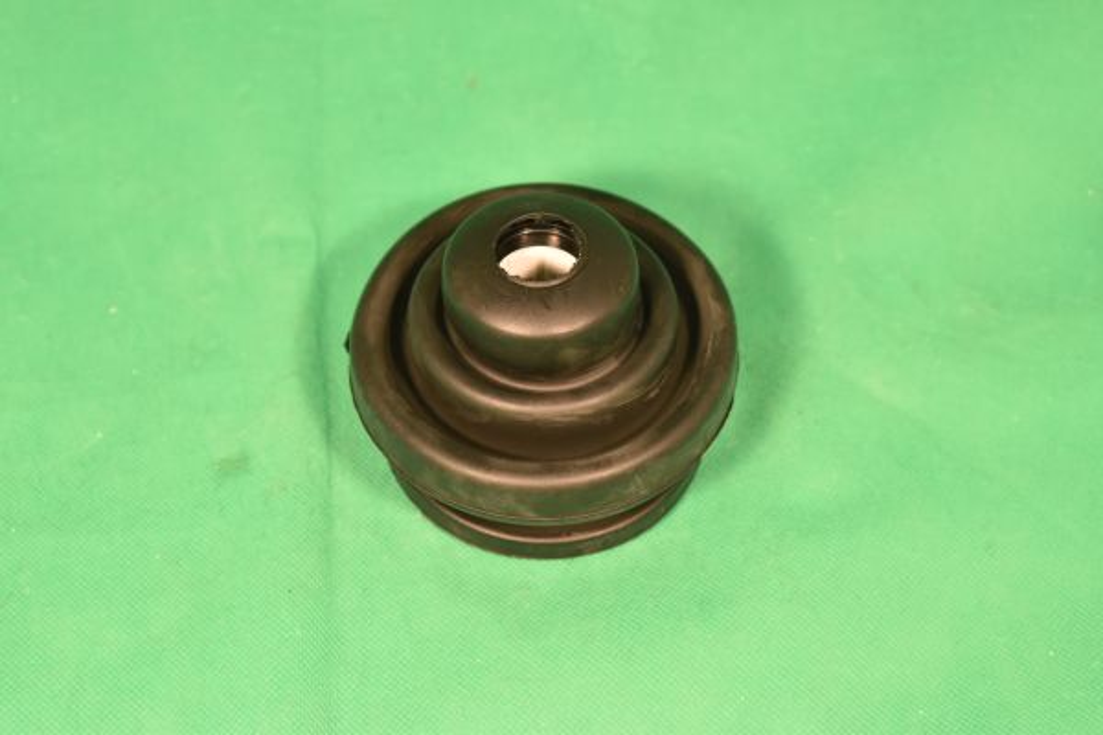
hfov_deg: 24.6
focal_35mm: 82
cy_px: 368
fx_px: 2528
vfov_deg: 16.6
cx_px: 552
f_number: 5.6
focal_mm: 55
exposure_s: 1/100
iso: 320
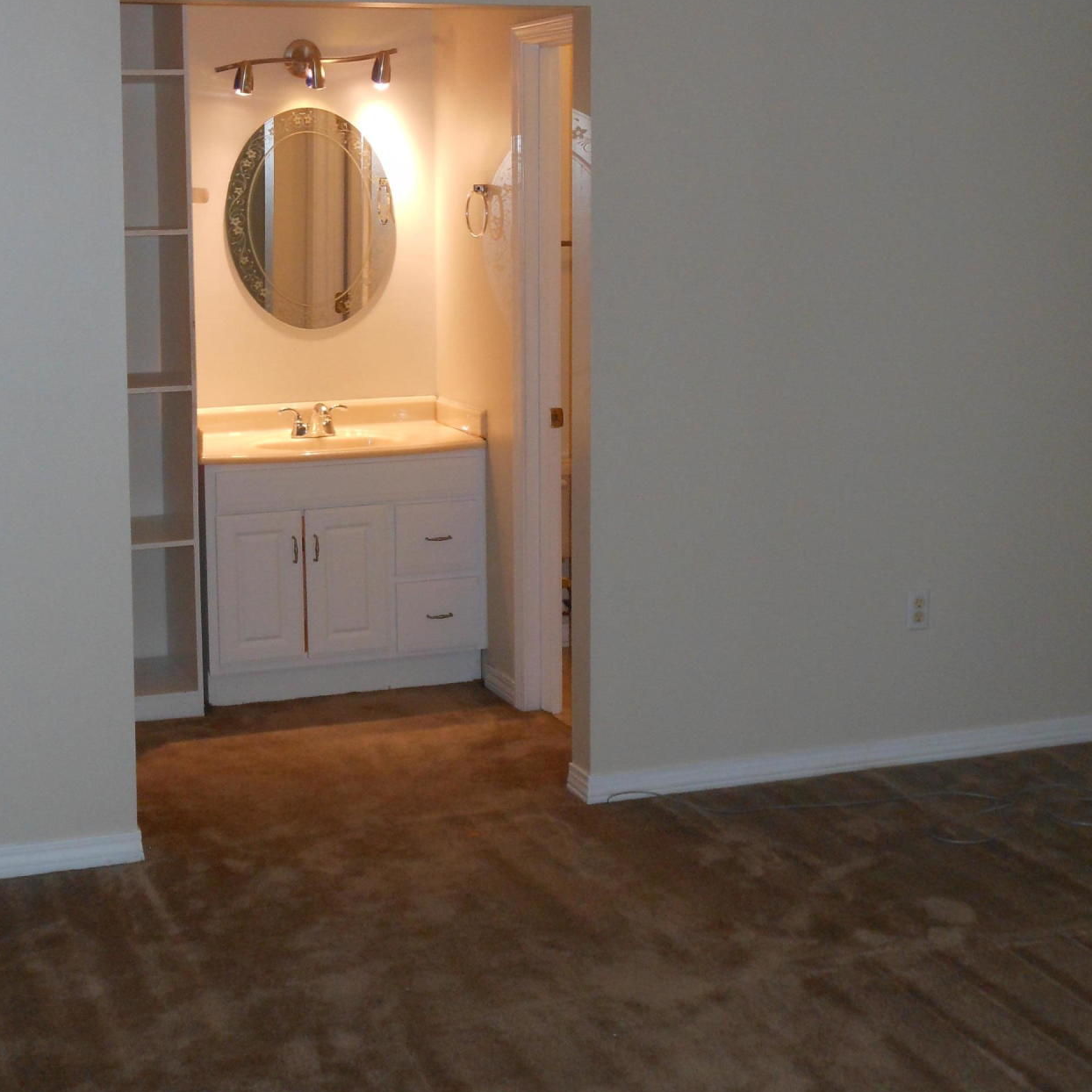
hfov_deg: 31.6
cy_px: 388
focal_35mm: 54
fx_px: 1927
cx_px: 458
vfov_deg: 31.4
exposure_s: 1/30
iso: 200
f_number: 3.6
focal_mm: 6.8
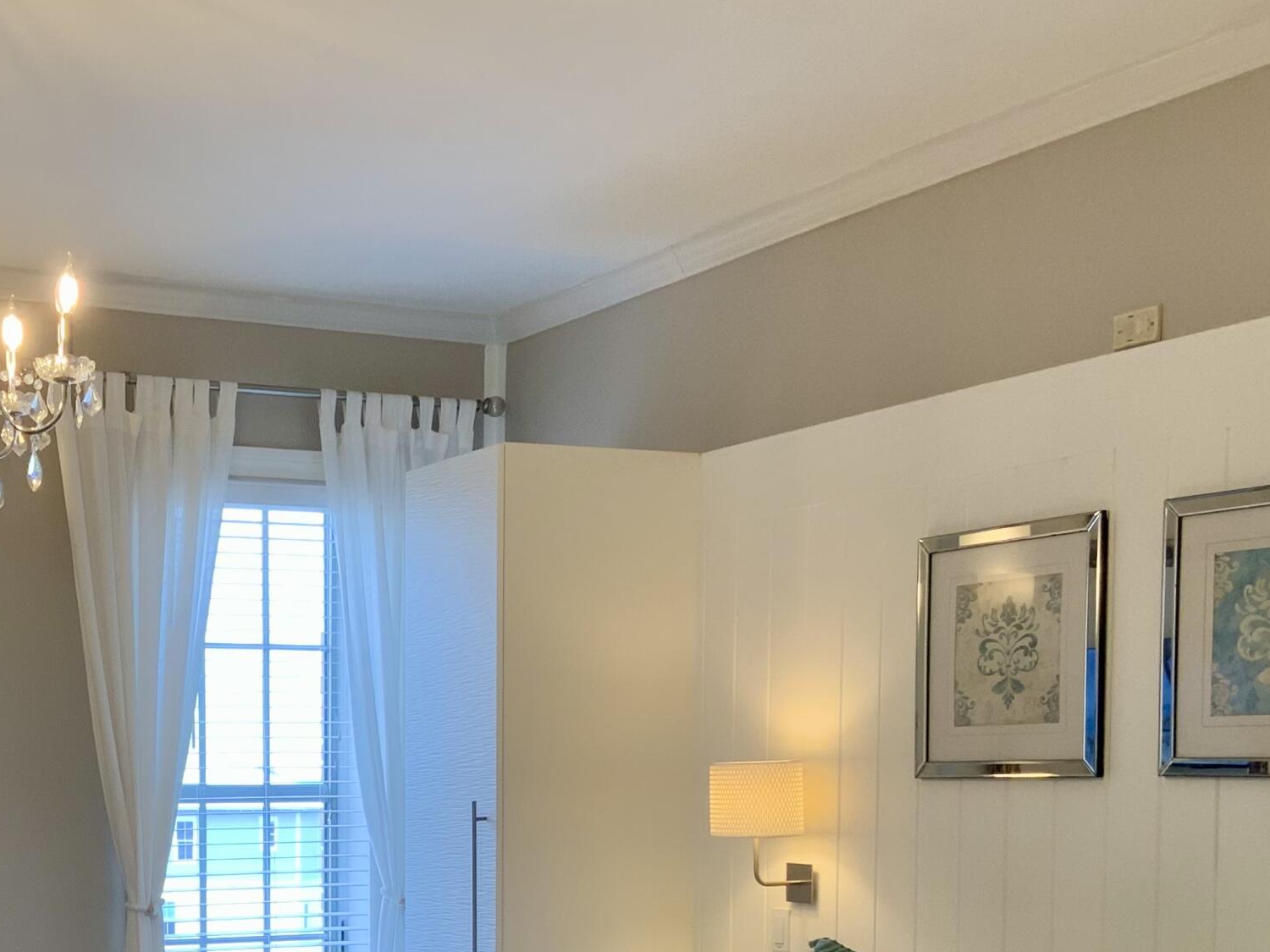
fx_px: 2128
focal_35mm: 58
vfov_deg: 24.2
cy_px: 936
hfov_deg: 32.4
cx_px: 262
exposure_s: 1/60
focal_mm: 3
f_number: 1.8
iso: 40
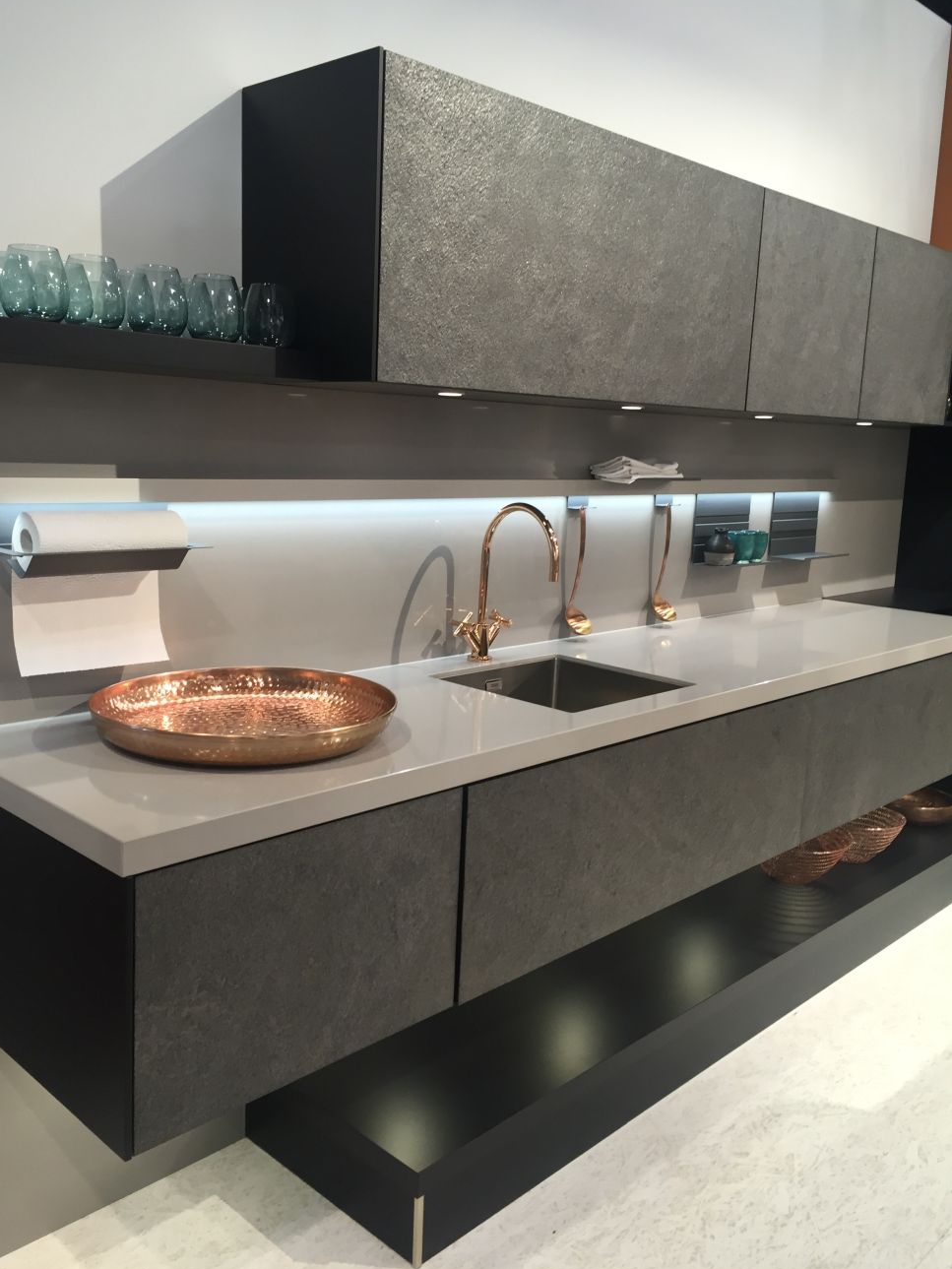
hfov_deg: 46.8
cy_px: 632
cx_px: 461
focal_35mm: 30
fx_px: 1100
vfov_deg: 60.0
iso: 32
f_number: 2.2
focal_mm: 4.15
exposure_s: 1/33
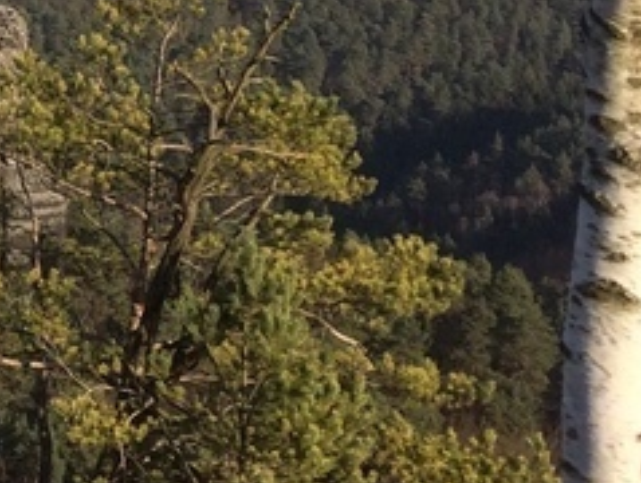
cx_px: -552
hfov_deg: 13.9
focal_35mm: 124
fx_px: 2300
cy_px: -48
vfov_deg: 11.8
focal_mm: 4.15
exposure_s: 1/1325
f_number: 2.2
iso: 32
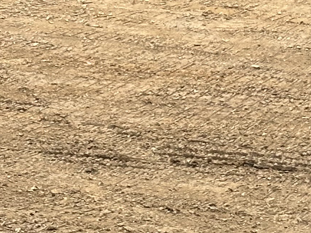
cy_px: -86
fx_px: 2012
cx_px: -89
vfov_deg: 6.6
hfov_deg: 8.7
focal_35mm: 224
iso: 64
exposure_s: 1/276
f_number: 1.78
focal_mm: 6.86
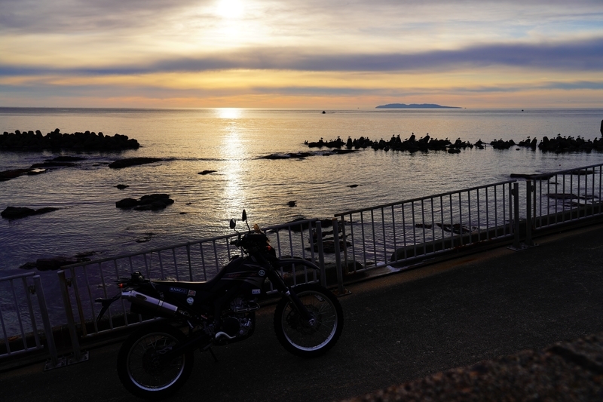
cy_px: 201
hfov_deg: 61.9
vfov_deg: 43.6
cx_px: 302
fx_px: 502
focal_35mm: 30
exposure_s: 1/500
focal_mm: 30
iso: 100
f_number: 8
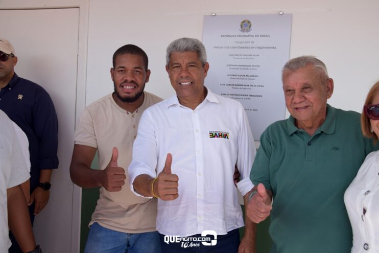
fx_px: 411
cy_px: 126
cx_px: 190
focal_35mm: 39
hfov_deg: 49.5
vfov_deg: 34.2
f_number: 8
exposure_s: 1/250
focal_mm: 26
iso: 250
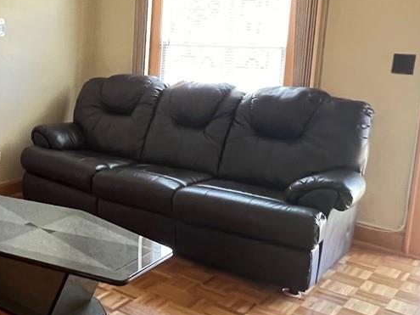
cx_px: -13
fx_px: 509
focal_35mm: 42
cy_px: 116
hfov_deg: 38.9
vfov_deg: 34.1
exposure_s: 1/60
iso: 800
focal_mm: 1.57
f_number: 1.8
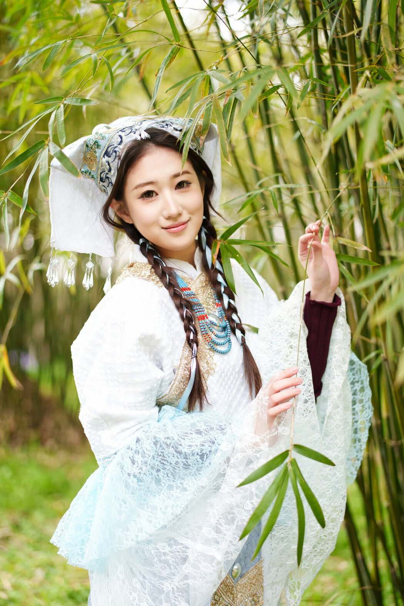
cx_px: 202
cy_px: 303
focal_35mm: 50
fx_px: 842
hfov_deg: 27.0
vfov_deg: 39.6
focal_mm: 50
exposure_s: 1/400
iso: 100
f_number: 1.4
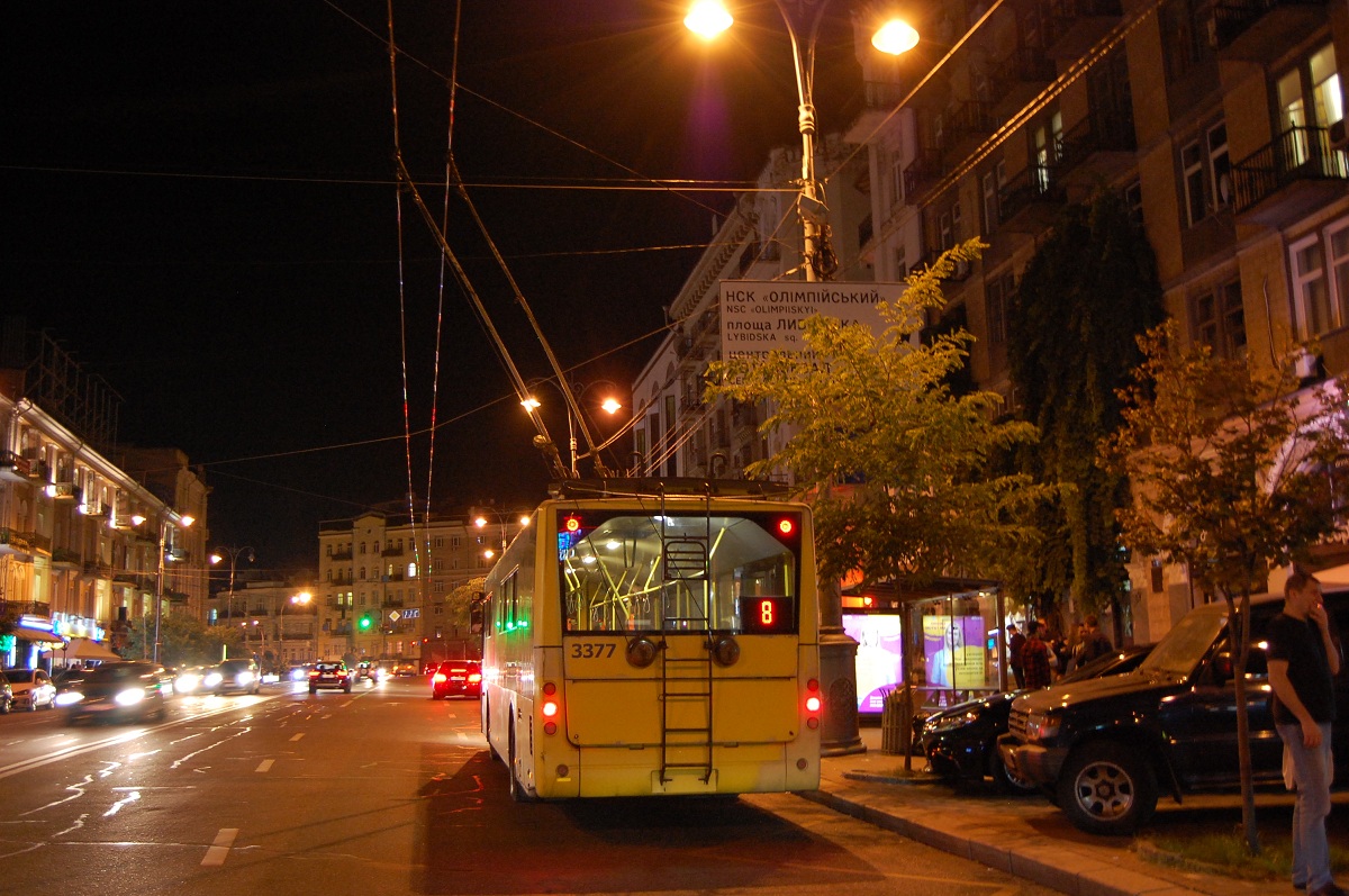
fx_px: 1291
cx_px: 674
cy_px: 448
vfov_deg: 38.3
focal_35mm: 34
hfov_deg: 55.2
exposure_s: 1/8
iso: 1100
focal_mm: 23
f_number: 3.8
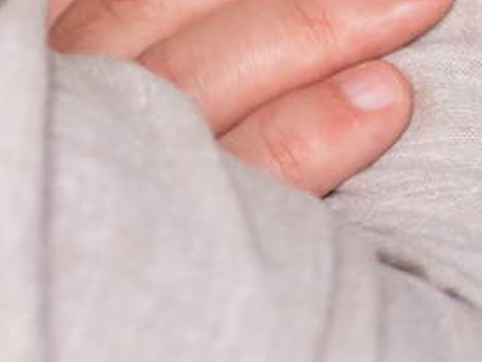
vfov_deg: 3.0
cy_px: -1070
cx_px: -386
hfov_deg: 4.1
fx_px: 6642
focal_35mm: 477
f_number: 1.3
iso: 160
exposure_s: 1/160
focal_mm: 50
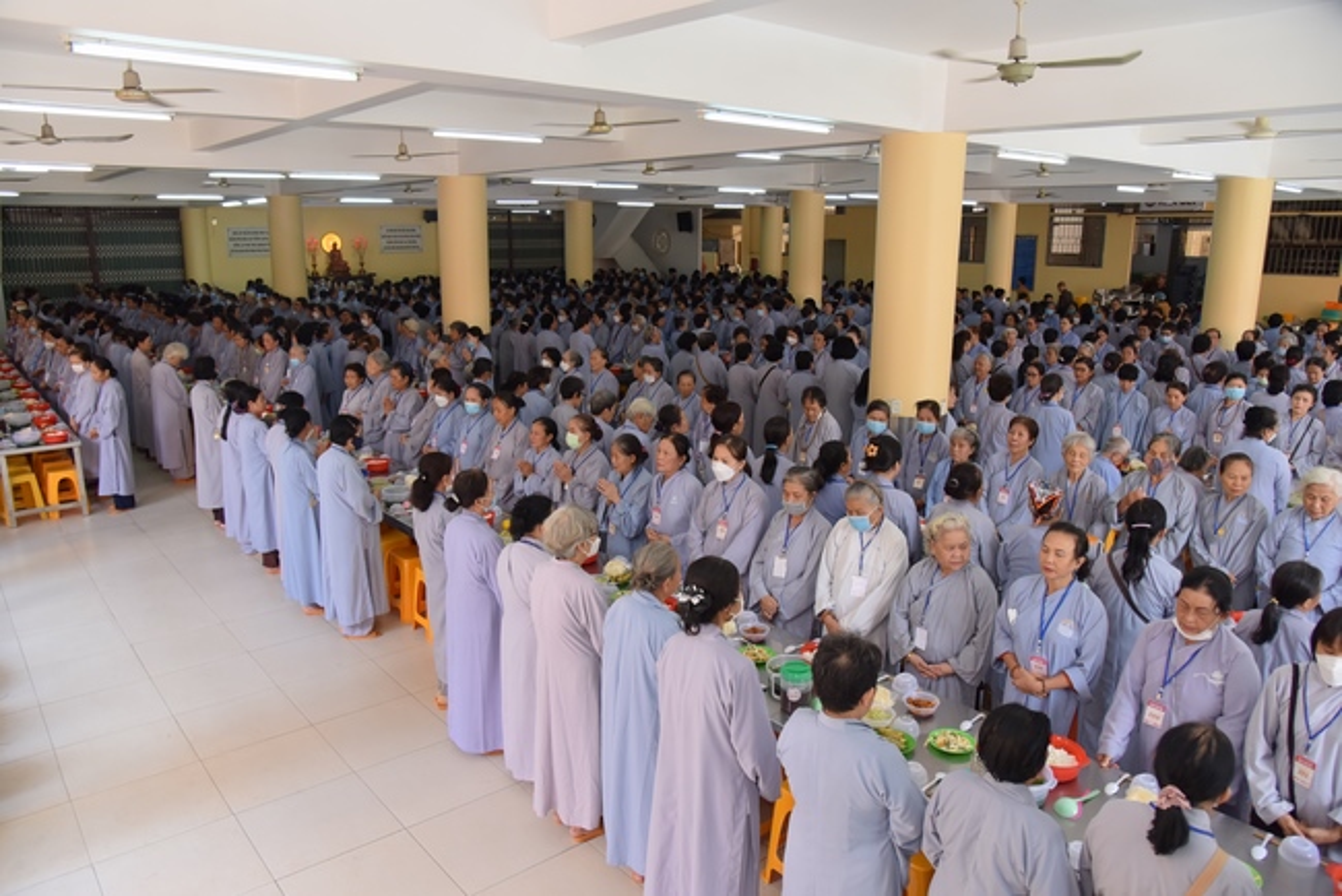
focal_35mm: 24
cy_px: 448
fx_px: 895
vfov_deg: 53.2
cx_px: 671
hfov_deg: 73.7
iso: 500
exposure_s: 1/125
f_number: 5
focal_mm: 24
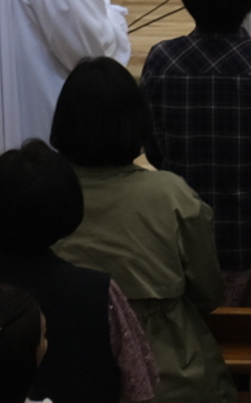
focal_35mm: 327
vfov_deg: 6.3
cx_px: 825
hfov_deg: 3.9
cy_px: -341
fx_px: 3586
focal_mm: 29.2
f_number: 4
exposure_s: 1/80
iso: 320
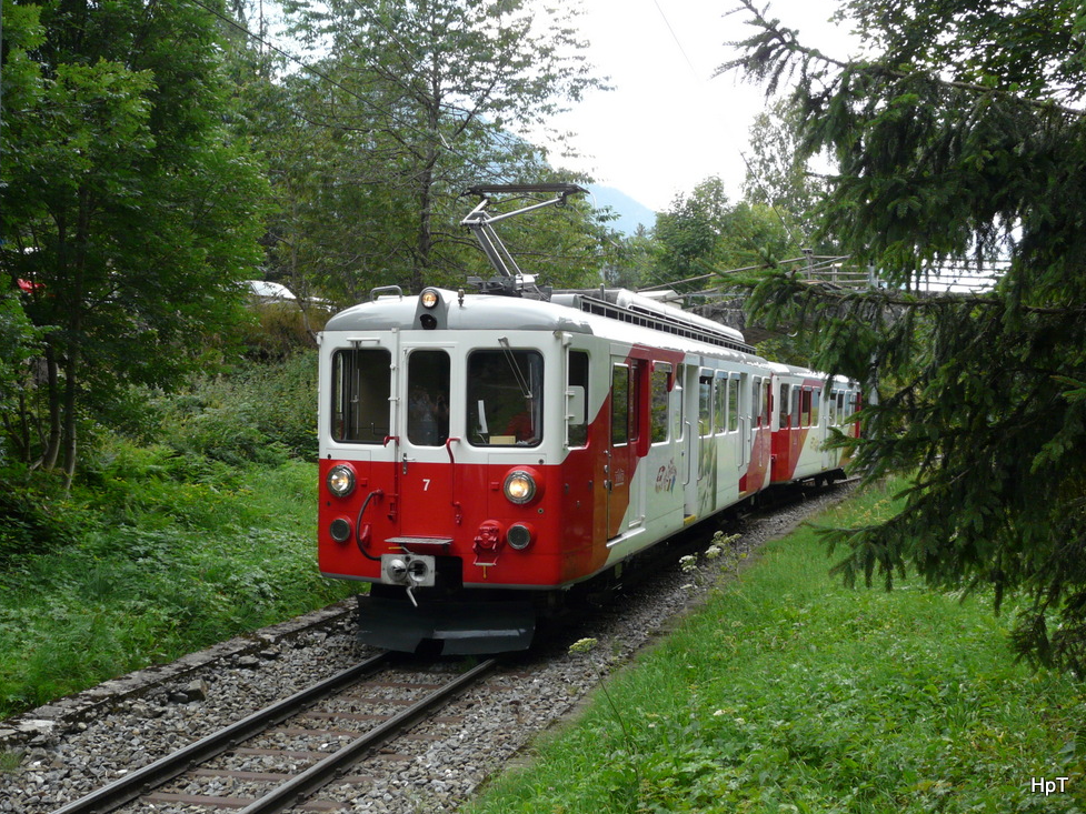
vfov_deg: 32.9
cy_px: 402
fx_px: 1381
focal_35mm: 44
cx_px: 539
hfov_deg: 42.9
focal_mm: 7
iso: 125
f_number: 3.2
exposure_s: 1/160
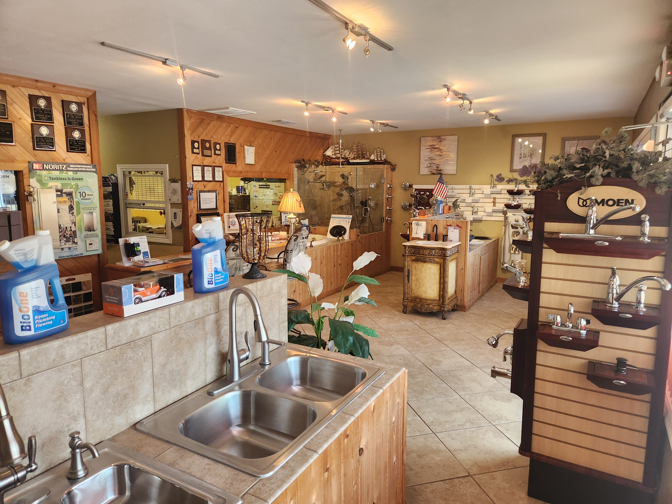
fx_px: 446
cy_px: 252
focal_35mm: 23
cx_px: 336
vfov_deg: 58.9
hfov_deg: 73.9
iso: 200
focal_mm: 5.4
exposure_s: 1/120
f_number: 1.8
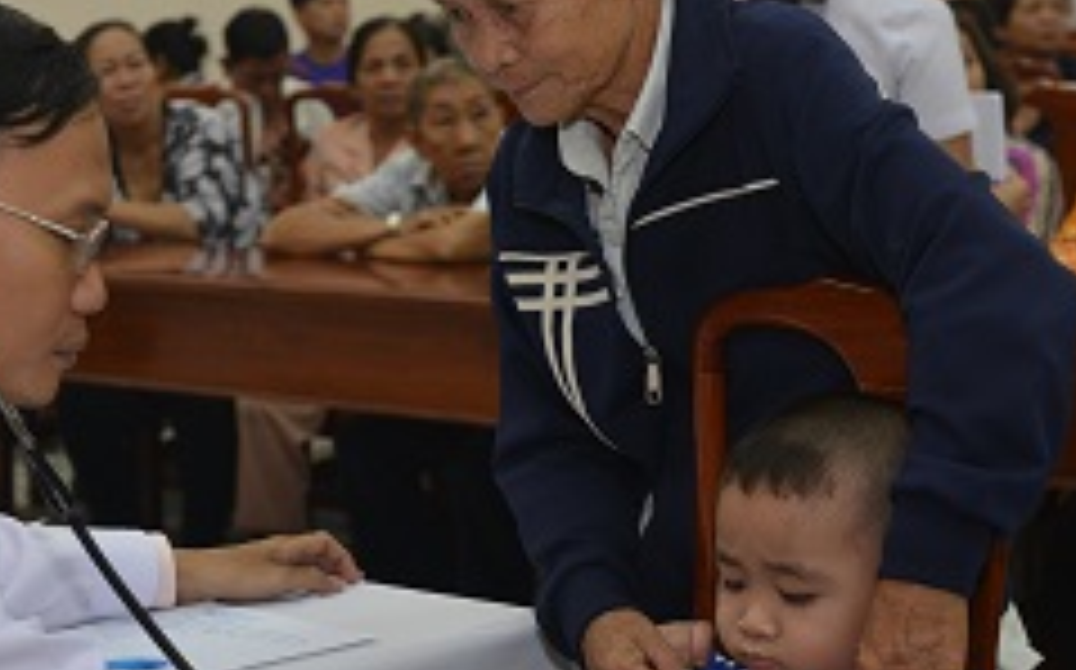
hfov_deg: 21.6
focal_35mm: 96
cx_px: 419
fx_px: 2813
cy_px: 447
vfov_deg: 13.6
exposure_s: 1/30
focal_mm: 45
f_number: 4.5
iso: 500
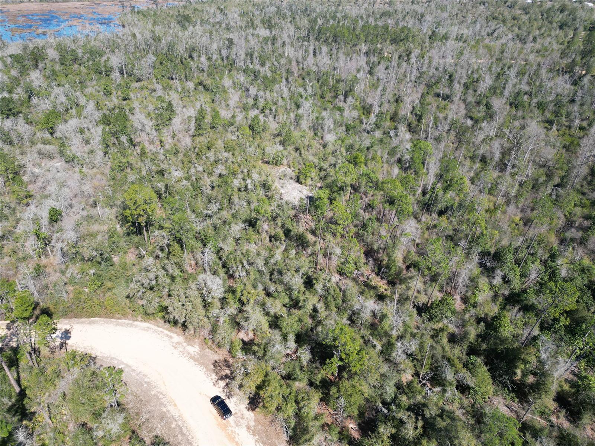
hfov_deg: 71.6
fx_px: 413
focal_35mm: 24
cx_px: 298
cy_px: 223
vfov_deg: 56.8
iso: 200
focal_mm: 6.72
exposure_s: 1/2000
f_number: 1.7
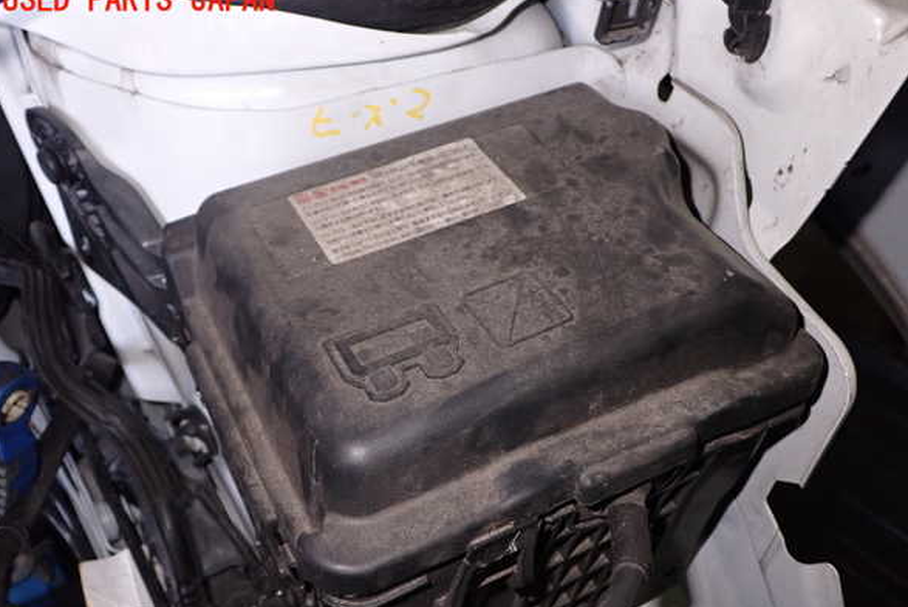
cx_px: 458
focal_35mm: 34
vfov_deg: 38.9
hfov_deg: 55.8
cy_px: 330
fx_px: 858
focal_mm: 5.79
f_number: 7.1
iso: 320
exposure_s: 1/30
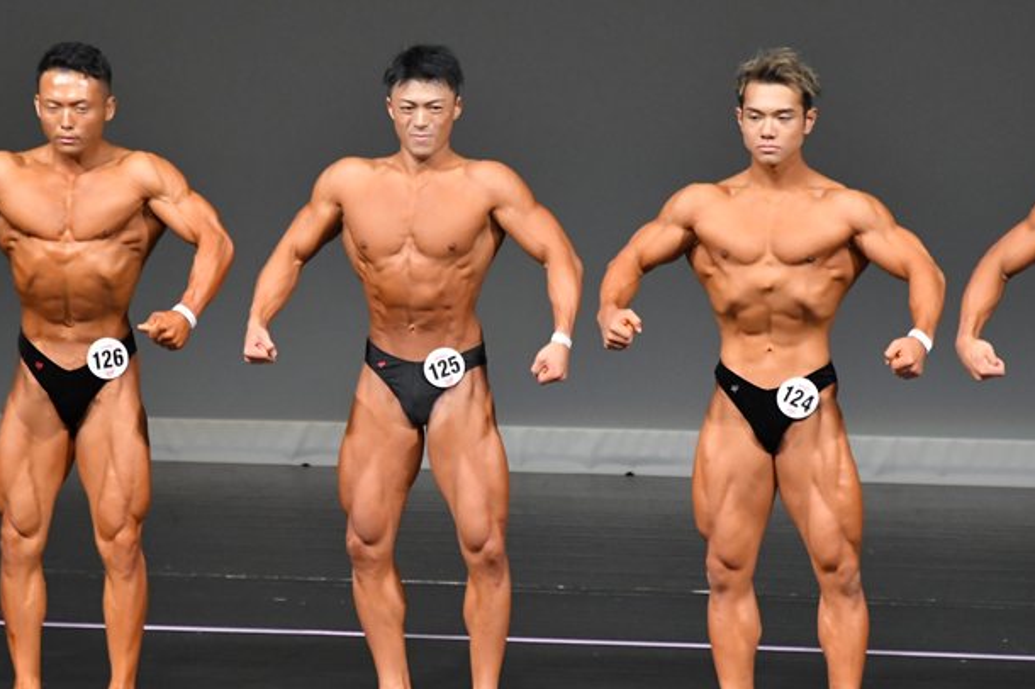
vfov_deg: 3.4
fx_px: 11493
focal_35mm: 400
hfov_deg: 5.2
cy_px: 395
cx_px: 488
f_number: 5.6
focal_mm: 210
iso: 5000
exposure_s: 1/400
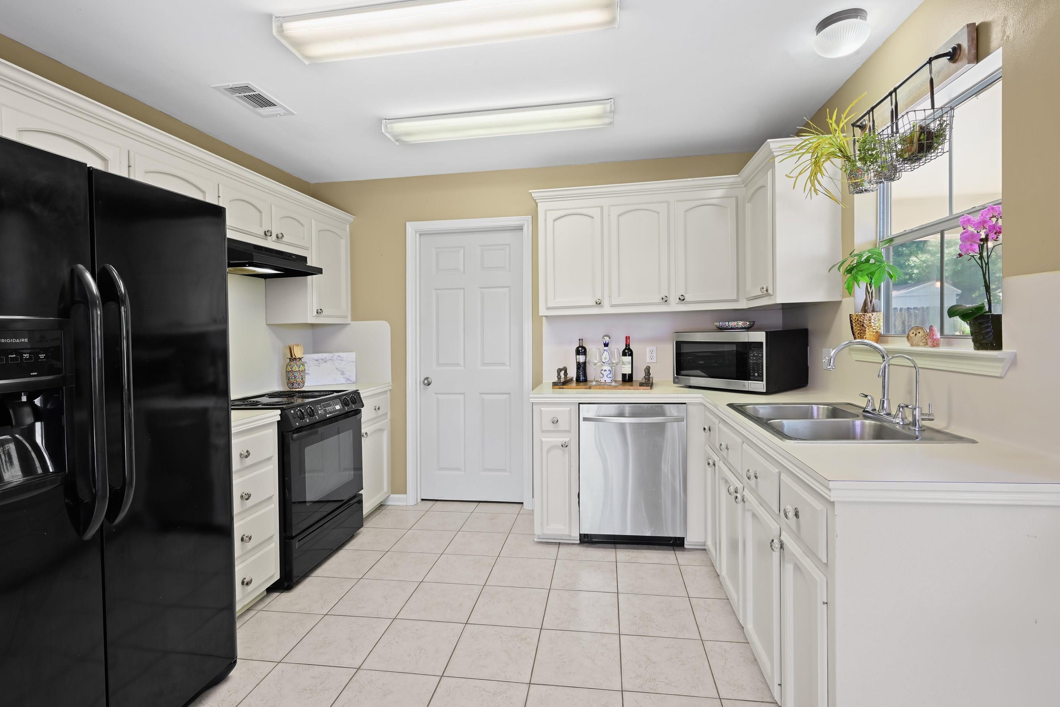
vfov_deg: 70.4
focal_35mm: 17
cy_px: 348
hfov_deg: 93.3
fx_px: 501
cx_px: 532
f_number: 14
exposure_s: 1.6
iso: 200
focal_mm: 16
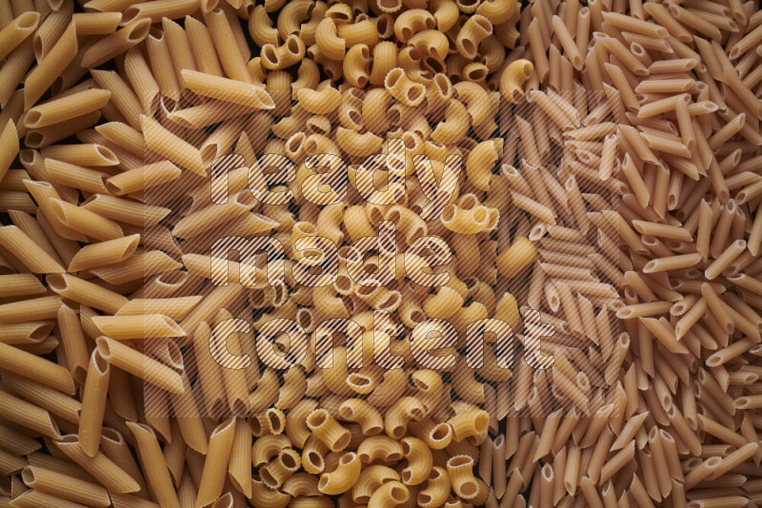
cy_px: 254
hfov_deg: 39.6
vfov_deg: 27.0
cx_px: 381
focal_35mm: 50
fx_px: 1059
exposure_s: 1/100
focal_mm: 50
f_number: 8
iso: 160
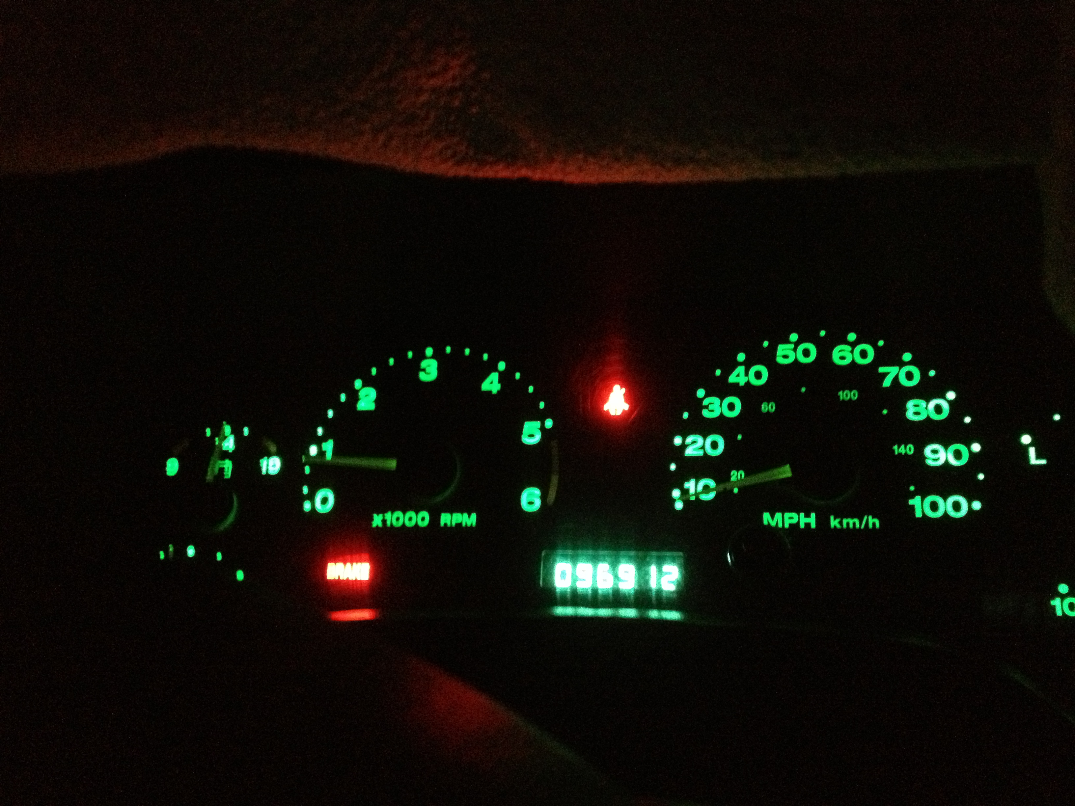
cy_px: 403
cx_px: 538
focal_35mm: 35
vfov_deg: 40.7
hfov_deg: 52.6
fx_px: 1087
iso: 800
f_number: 2.4
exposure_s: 1/15
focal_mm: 4.28
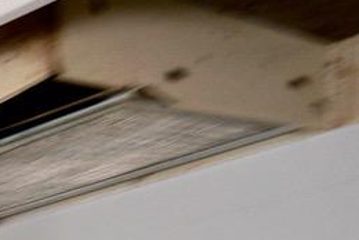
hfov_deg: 9.1
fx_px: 1178
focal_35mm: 118
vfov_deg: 10.0
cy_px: 606
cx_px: -958
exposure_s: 1/10
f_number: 4.5
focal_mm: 10
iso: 160
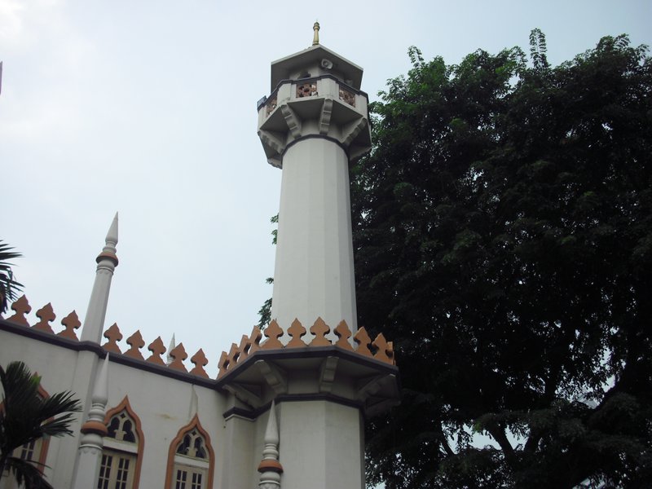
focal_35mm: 38
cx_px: 326
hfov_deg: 49.0
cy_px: 244
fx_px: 716
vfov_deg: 37.7
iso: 100
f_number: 8
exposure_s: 1/160
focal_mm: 6.2
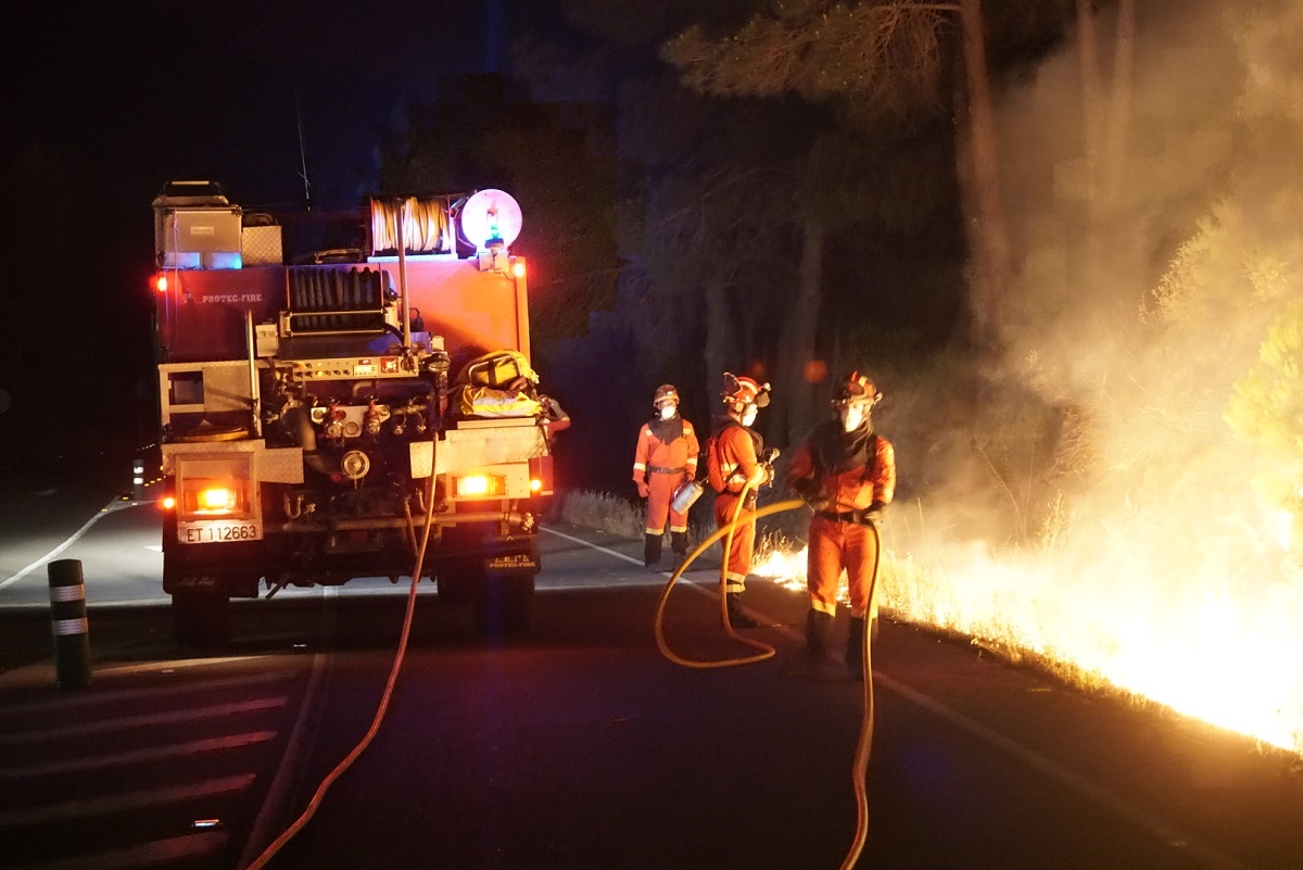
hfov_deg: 21.6
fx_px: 3421
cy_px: 435
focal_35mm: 94
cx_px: 652
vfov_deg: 14.5
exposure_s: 1/13
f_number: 5.6
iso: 12800
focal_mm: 63
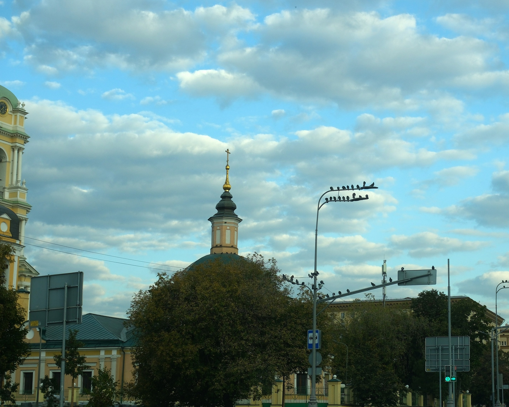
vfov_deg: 27.6
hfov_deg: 34.1
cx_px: 274
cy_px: 198
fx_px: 829
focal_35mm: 55
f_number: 5.6
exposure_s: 1/640
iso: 320
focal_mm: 27
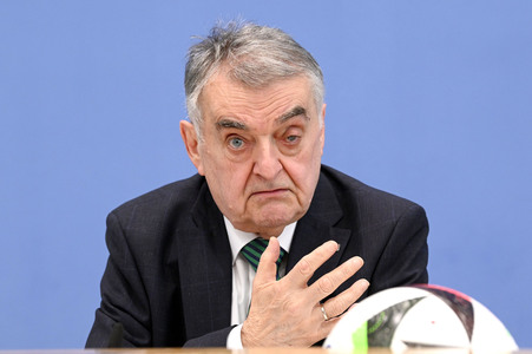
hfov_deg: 17.1
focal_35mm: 120
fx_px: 1772
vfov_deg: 11.4
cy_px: 177
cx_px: 266
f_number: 5
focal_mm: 120
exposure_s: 1/800
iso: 4000
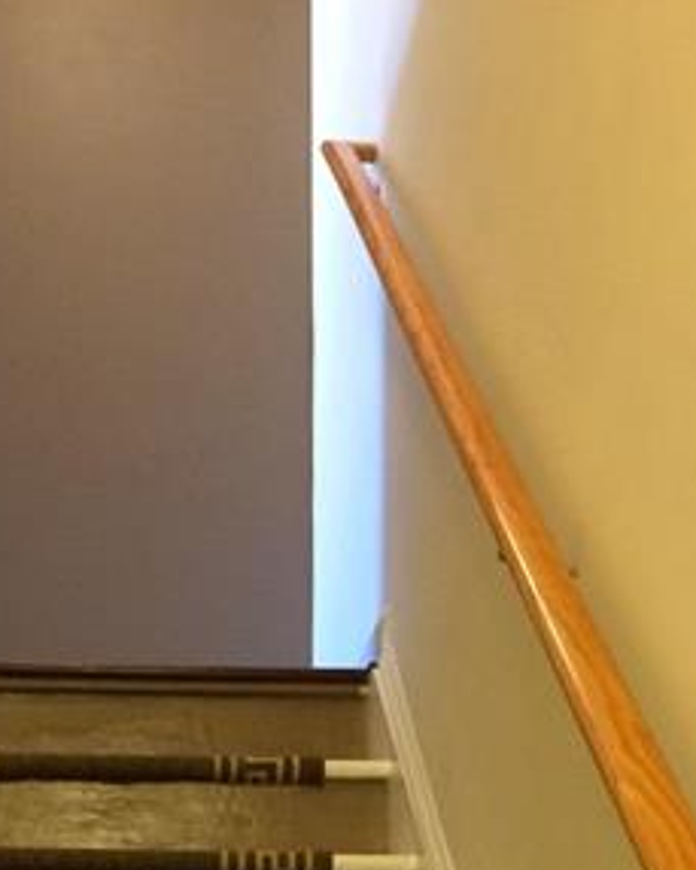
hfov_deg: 20.1
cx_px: 204
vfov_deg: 22.7
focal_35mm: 76
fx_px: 1956
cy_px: 1086
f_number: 2.2
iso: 250
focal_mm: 4.15
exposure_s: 1/30
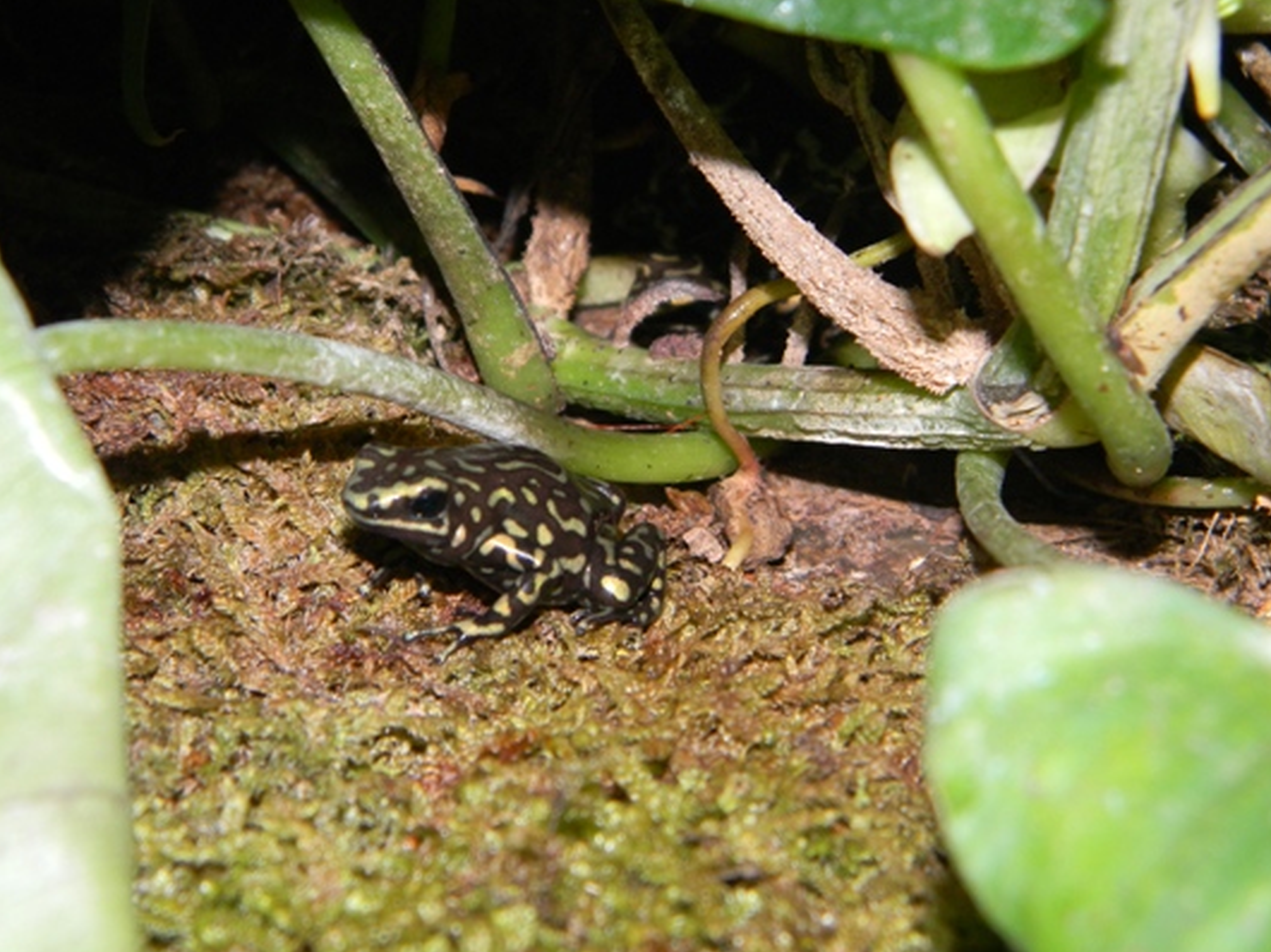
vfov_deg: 13.3
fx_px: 4074
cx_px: 652
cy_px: 487
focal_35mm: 111
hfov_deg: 17.7
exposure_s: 1/30
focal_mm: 19
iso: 200
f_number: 9.4
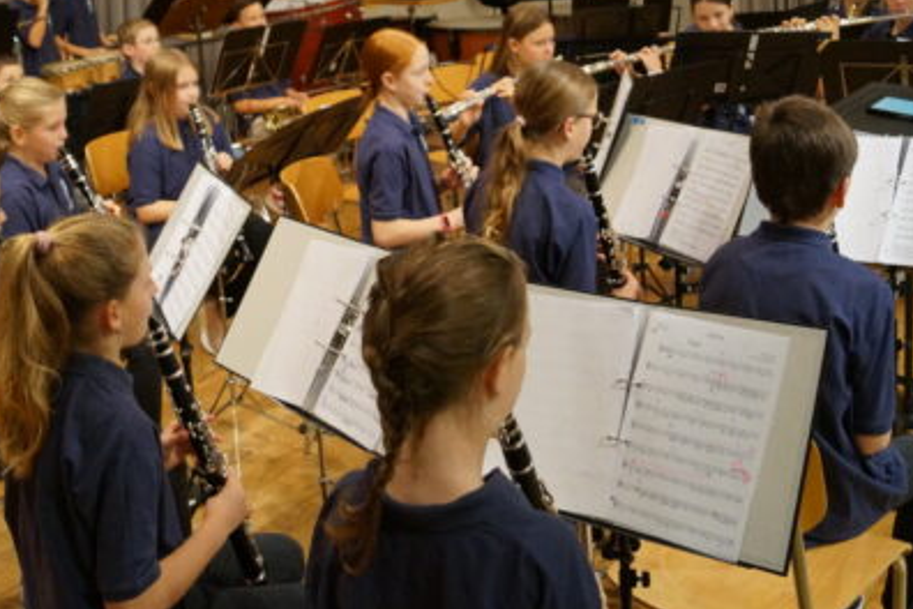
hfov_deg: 31.4
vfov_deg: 21.0
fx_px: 1623
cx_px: 459
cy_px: 116
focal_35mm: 64
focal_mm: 26
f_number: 4.5
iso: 1600
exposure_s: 1/160
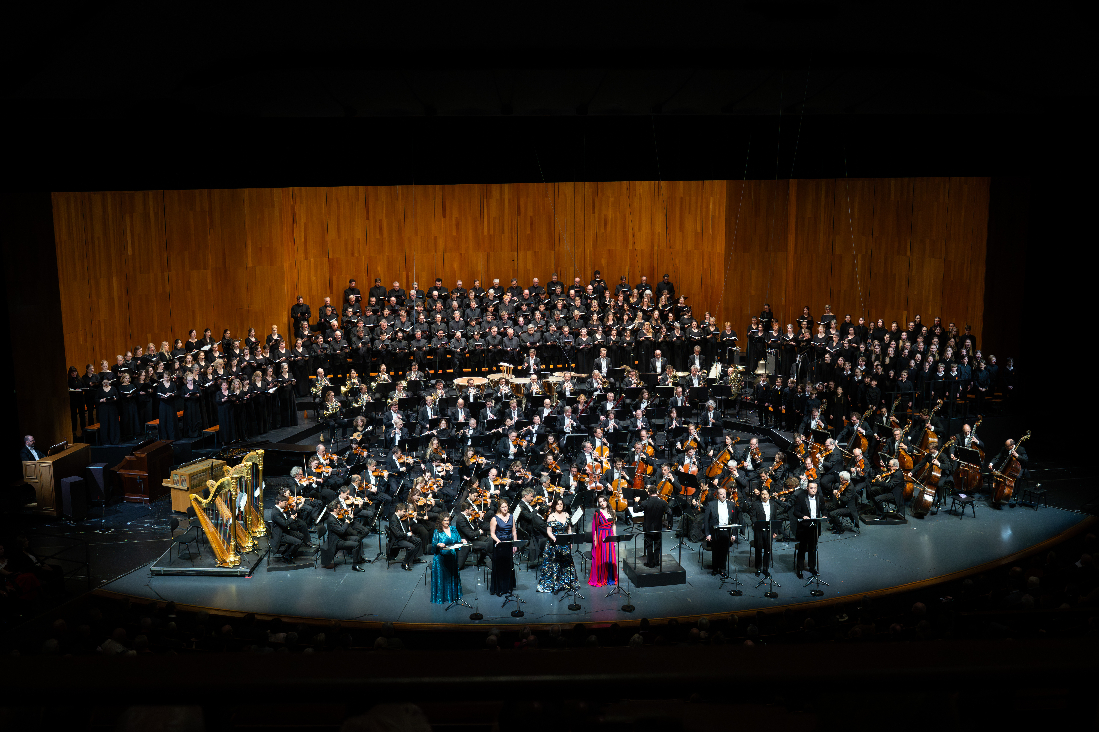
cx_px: 541
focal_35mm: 41
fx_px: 1252
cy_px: 363
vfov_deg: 32.6
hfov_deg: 47.4
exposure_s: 1/125
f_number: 6.3
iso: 3200
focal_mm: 40
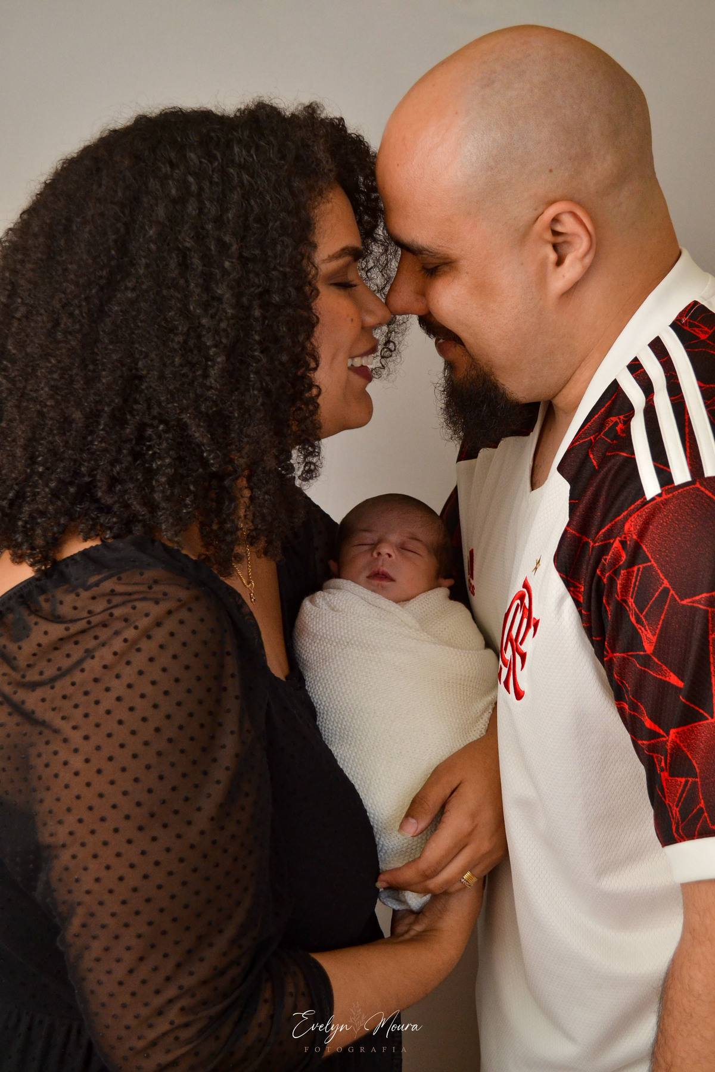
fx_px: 1430
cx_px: 358
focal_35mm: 48
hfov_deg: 28.1
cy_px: 536
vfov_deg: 41.1
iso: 800
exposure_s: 1/200
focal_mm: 32
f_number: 4.8
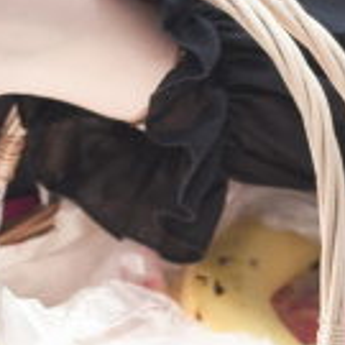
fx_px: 2988
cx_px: 172
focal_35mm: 265
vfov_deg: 6.5
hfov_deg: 6.6
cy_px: 572
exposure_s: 1/160
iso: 100
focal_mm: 35
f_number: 2.8
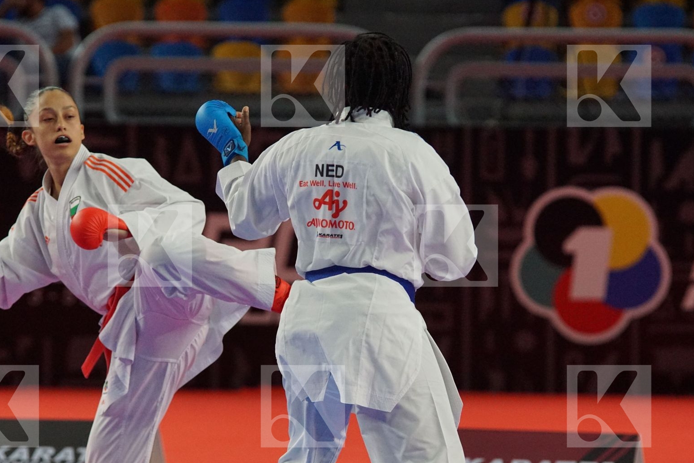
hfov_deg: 7.3
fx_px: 5417
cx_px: 303
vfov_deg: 4.9
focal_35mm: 281
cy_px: 246
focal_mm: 160
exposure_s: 1/2000
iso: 3200
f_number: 3.2
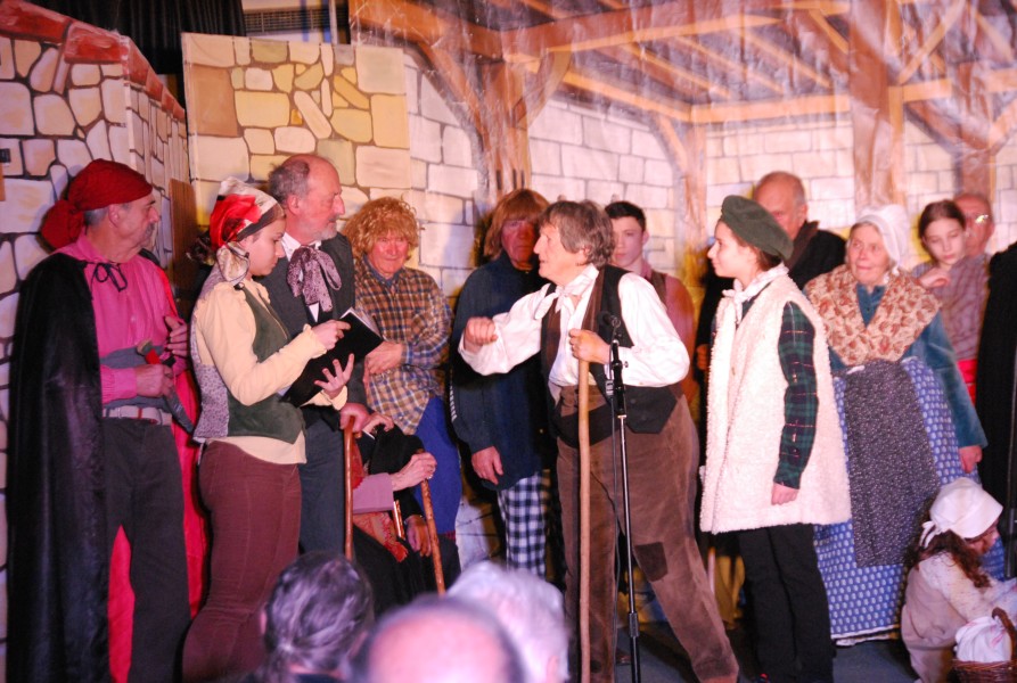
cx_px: 508
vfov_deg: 13.1
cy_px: 342
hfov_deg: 19.4
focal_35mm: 105
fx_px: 2973
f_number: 5
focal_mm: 70
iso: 1600
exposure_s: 1/40
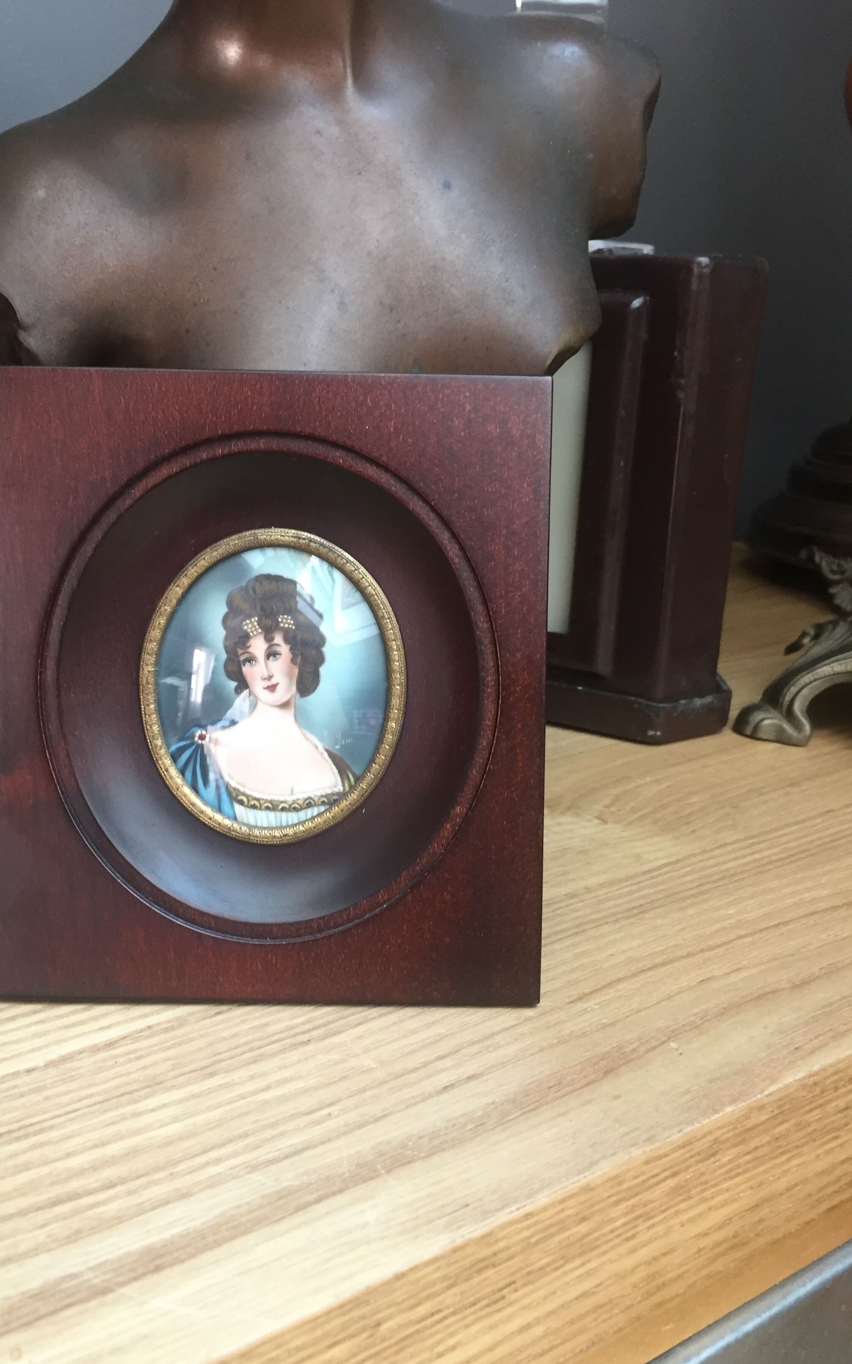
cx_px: 348
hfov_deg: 40.4
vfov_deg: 61.2
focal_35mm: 31
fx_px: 1152
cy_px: 679
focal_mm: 4.15
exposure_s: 1/33
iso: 160
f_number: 2.2
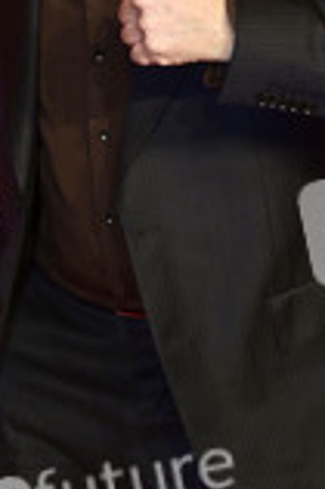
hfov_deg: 11.5
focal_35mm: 119
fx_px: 1615
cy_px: 59
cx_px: 176
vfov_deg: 17.0
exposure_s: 1/160
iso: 1600
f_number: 6.3
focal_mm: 47
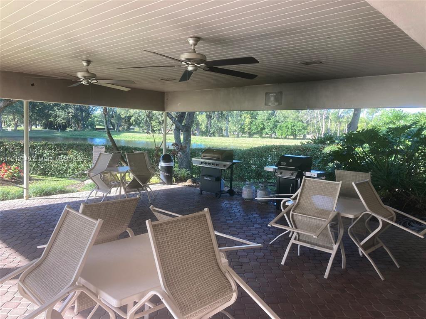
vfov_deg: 49.7
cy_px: 160
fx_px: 345
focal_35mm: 28
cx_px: 213
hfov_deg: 63.4
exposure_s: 1/121
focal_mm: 3.99
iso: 25
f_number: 1.8
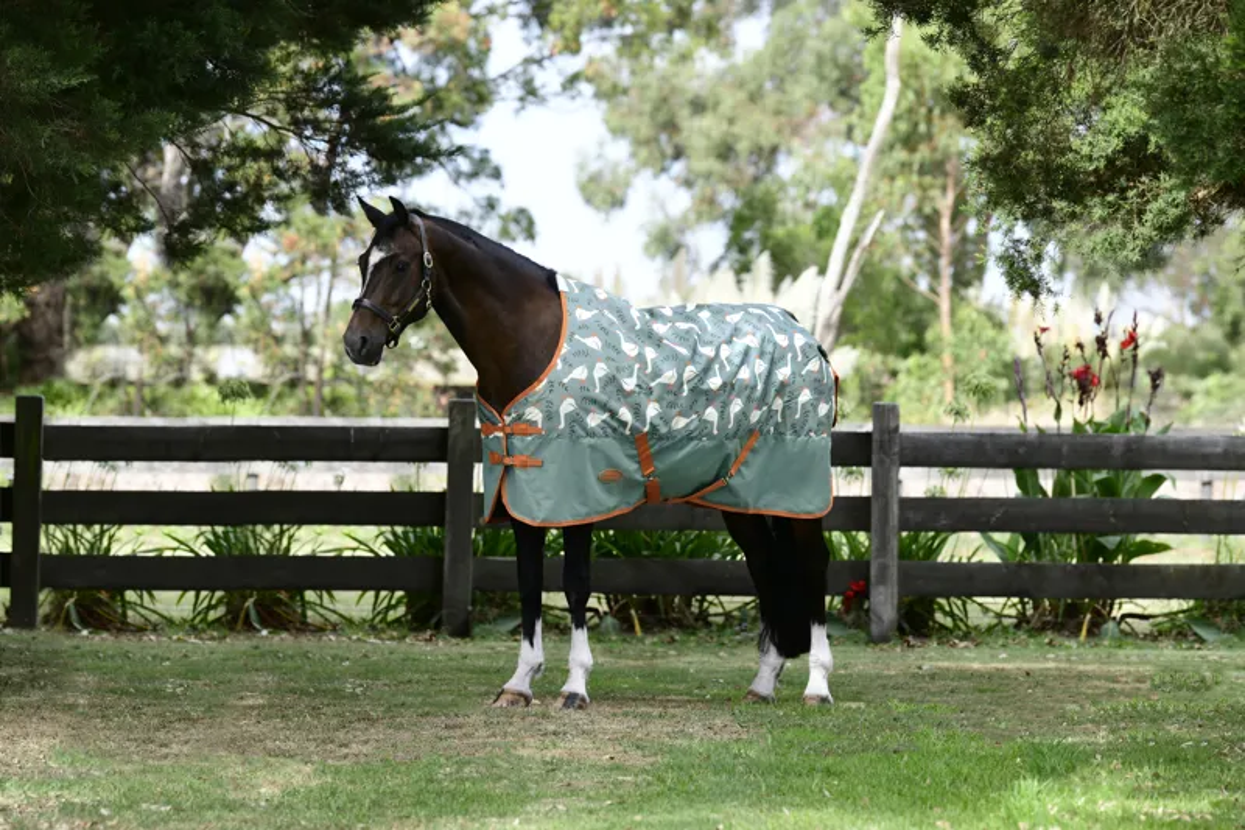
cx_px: 622
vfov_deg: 8.1
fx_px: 5878
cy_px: 415
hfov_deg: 12.1
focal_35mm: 170
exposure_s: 1/250
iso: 125
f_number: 5
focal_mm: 170
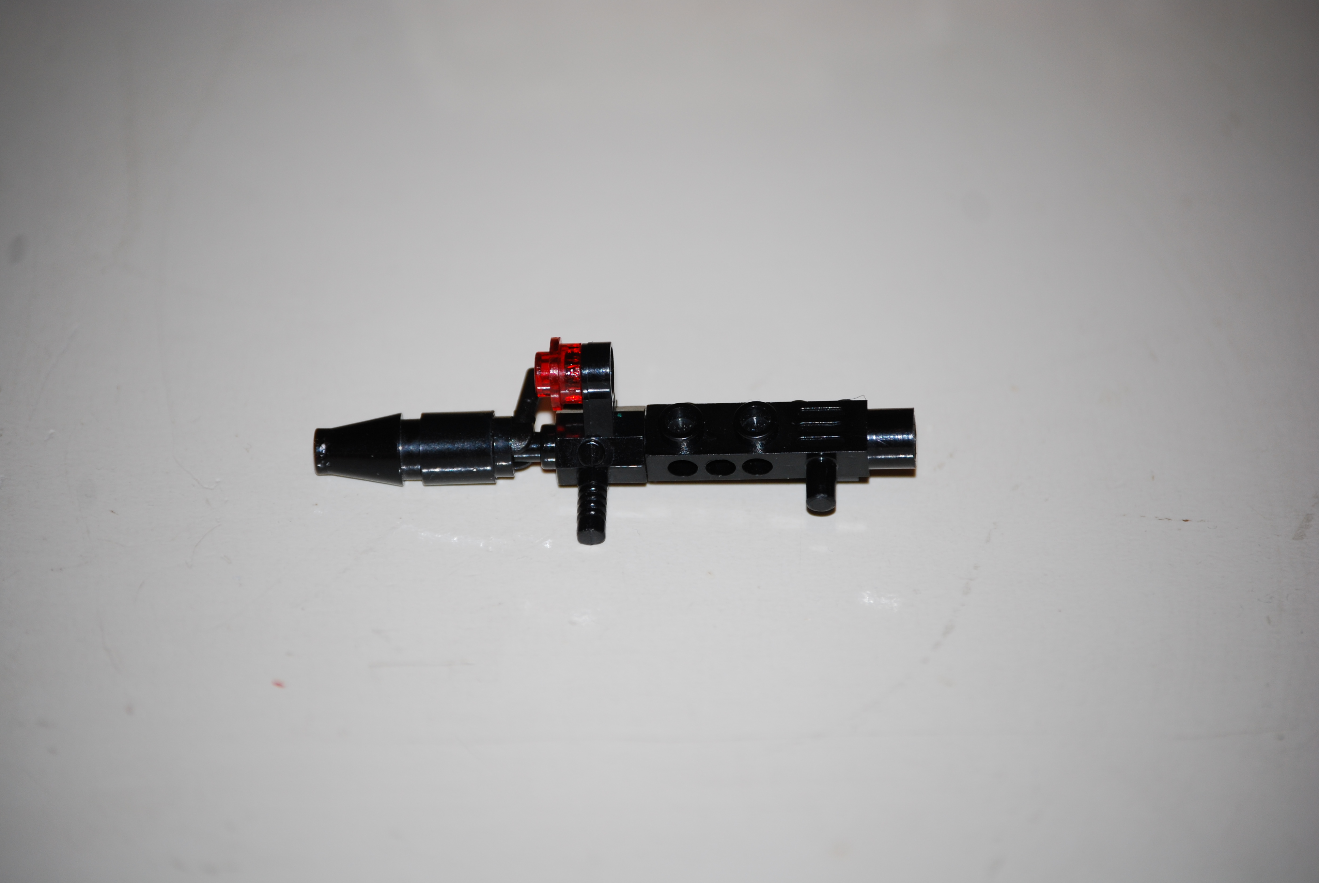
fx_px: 6163
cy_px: 442
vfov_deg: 8.2
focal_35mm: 168
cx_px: 660
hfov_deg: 12.2
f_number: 5
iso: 200
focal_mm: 112
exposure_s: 1/60
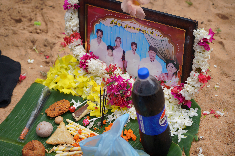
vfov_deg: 16.3
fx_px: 548
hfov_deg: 24.2
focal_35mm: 84
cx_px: 118
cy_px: 78
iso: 100
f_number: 4.5
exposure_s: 1/1000
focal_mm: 84
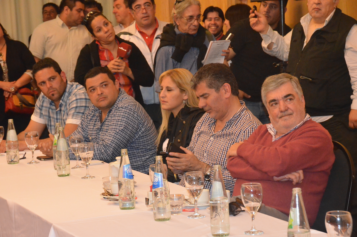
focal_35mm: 120
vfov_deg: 11.4
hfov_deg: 17.1
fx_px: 1188
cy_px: 118
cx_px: 178
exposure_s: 1/250
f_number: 8
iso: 6400
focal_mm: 80
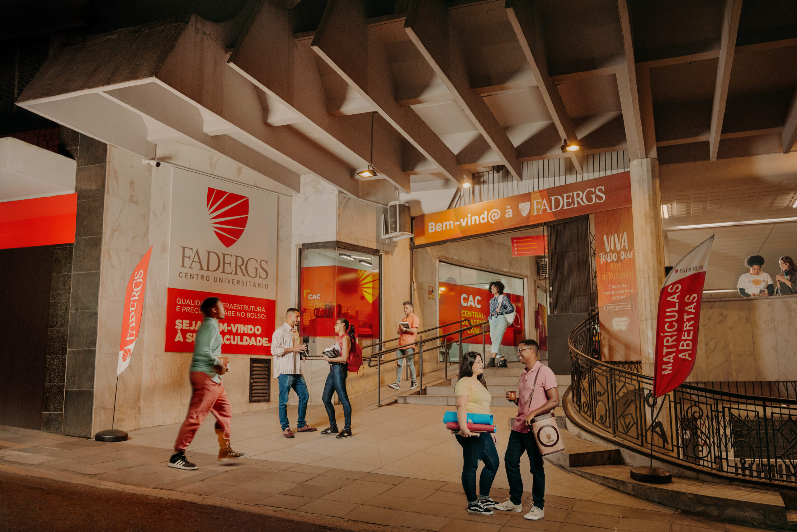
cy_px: 266
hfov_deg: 57.1
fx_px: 733
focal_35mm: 33
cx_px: 398
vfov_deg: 39.9
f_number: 5
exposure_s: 1/100
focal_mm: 33.1
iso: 2000
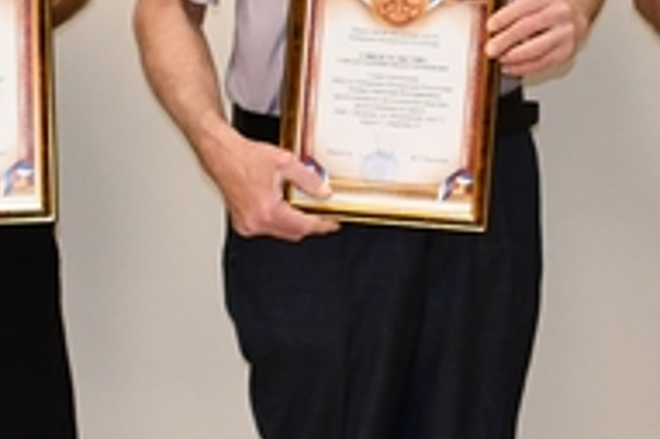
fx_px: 2656
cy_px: -123
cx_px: 639
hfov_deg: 14.0
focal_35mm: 145
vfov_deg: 9.3
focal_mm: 18
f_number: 3.5
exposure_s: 1/125
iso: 640
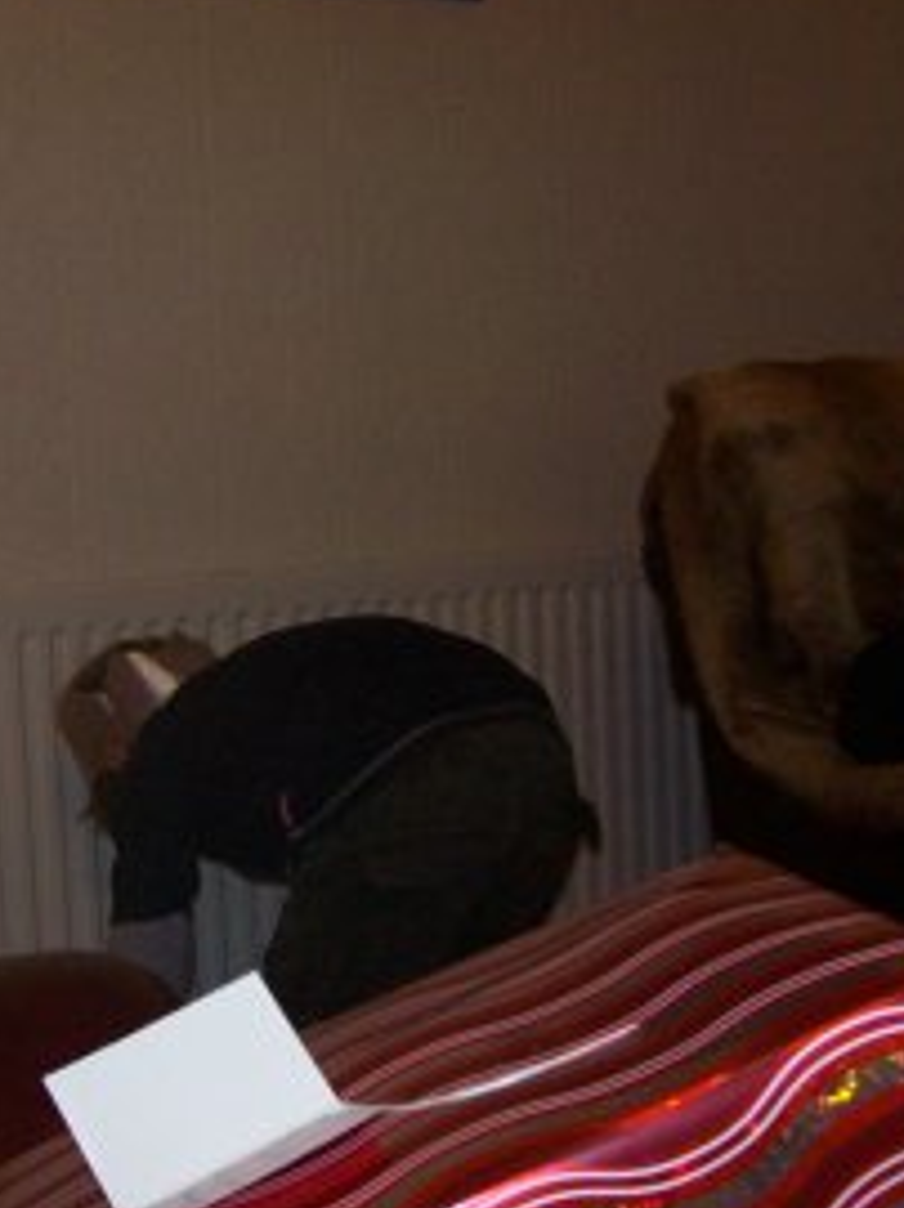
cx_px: 255
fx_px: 2093
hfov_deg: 24.2
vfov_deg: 32.2
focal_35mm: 60
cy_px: 691
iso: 200
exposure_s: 1/64
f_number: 2.7
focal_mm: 6
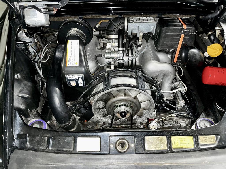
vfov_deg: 53.1
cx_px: 113
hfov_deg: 67.3
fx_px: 170
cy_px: 84
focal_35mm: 26
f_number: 1.6
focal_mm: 5.1
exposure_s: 1/4
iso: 50
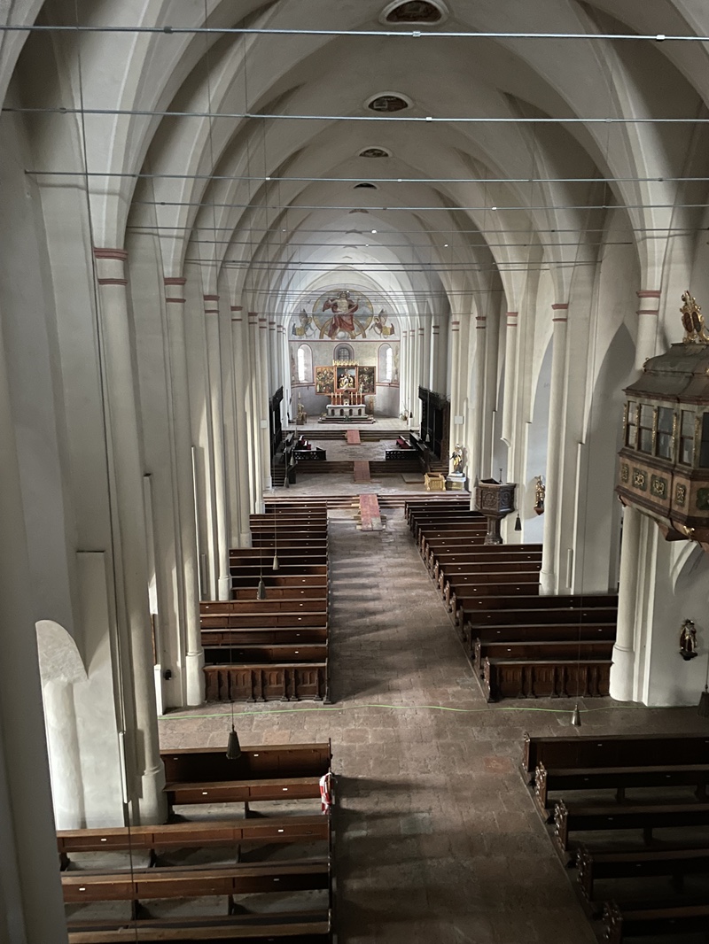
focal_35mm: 26
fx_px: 710
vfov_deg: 67.3
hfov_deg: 53.1
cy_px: 472
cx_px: 354
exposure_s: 1/9
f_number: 1.6
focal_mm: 4.2
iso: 500
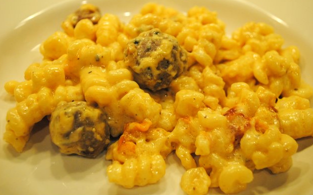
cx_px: 158
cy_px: 93
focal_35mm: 47
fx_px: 401
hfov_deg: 42.7
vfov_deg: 27.4
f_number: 4.5
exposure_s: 1/30
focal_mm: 30
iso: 800
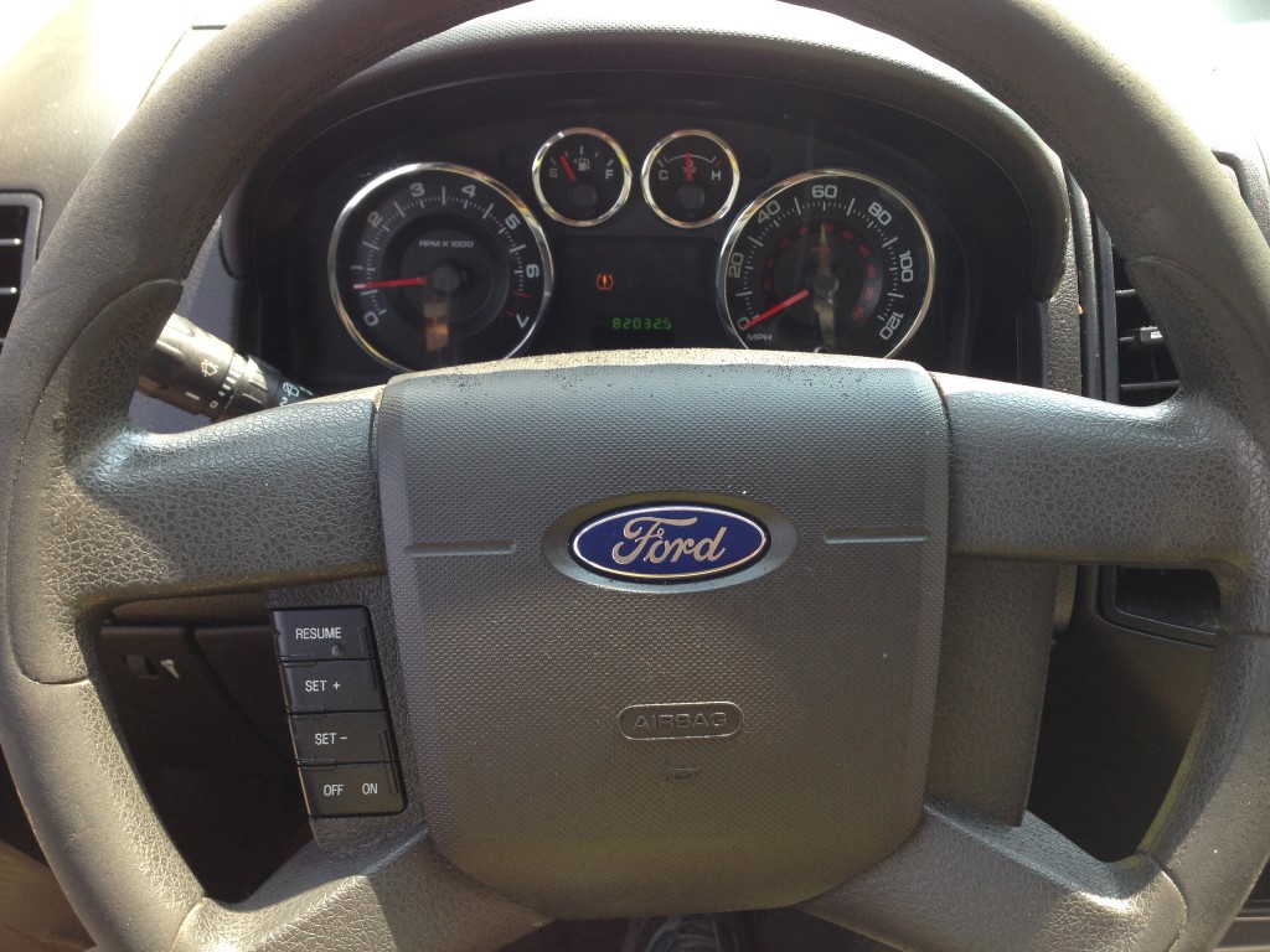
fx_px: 1211
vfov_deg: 42.9
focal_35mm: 33
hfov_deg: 55.4
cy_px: 476
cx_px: 635
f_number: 2.4
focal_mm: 4.12
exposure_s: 1/120
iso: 50
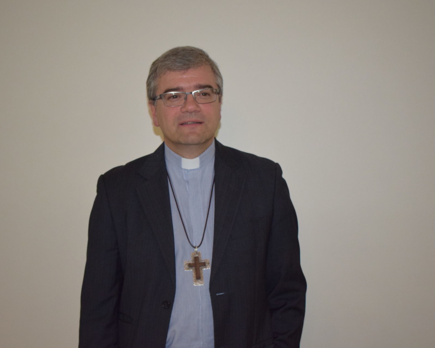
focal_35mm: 58
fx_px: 747
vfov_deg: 26.2
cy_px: 175
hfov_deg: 32.5
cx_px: 196
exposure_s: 1/60
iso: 2000
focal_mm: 34
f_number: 4.5
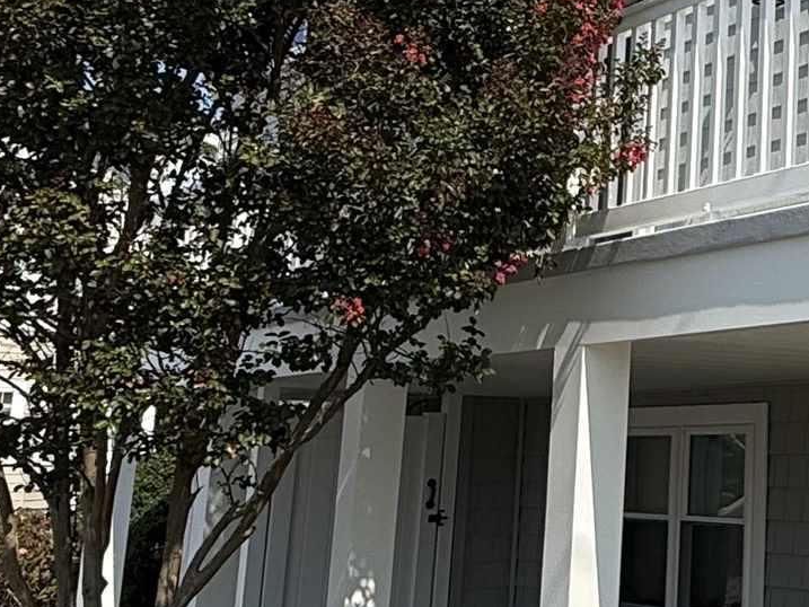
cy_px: 170
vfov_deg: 24.2
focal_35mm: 60
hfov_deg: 27.8
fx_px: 1402
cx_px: 997
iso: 50
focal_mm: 2.22
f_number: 2.2
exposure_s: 1/2506
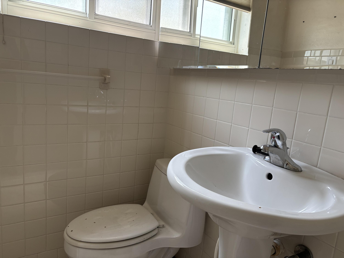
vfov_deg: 53.1
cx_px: 172
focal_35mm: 26
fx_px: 258
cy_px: 129
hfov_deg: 67.3
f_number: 1.6
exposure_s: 1/121
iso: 100
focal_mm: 5.96
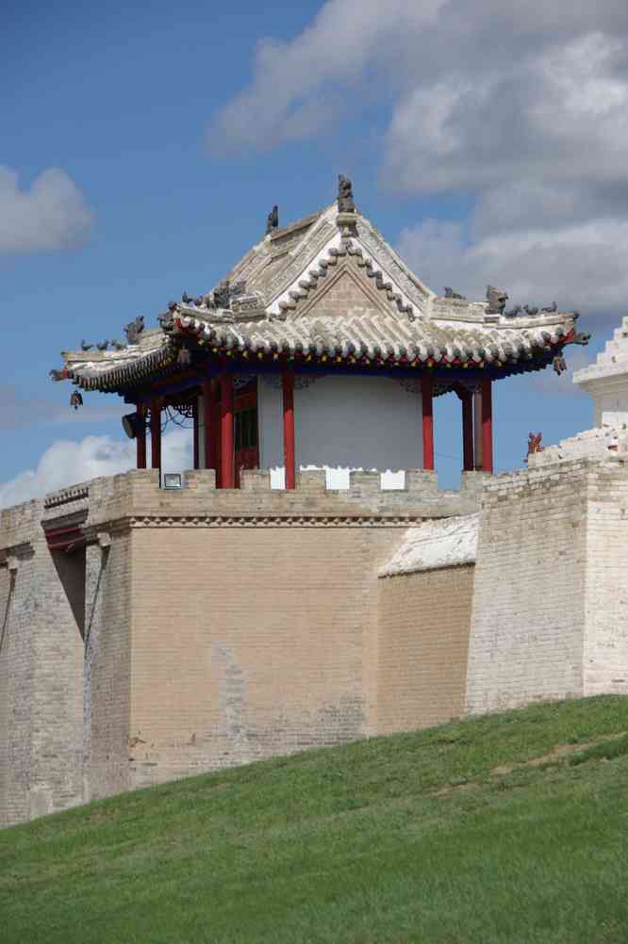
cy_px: 472
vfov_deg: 12.5
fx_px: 4326
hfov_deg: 8.3
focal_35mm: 165
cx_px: 314
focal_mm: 110
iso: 100
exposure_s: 1/350
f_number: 9.5
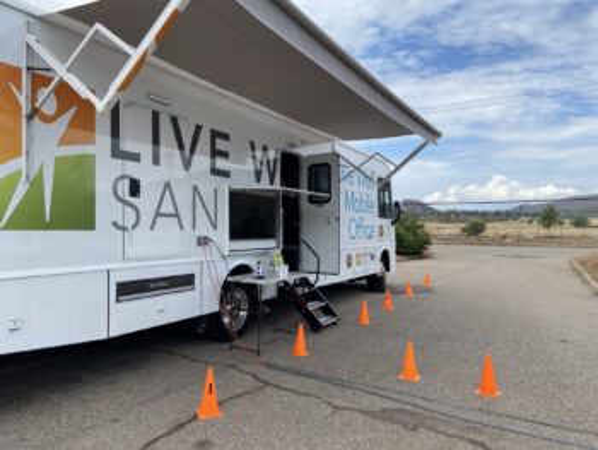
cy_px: 225
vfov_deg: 53.1
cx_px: 299
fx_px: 449
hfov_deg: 67.3
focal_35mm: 26
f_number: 1.8
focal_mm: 4.25
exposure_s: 1/1961
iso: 32
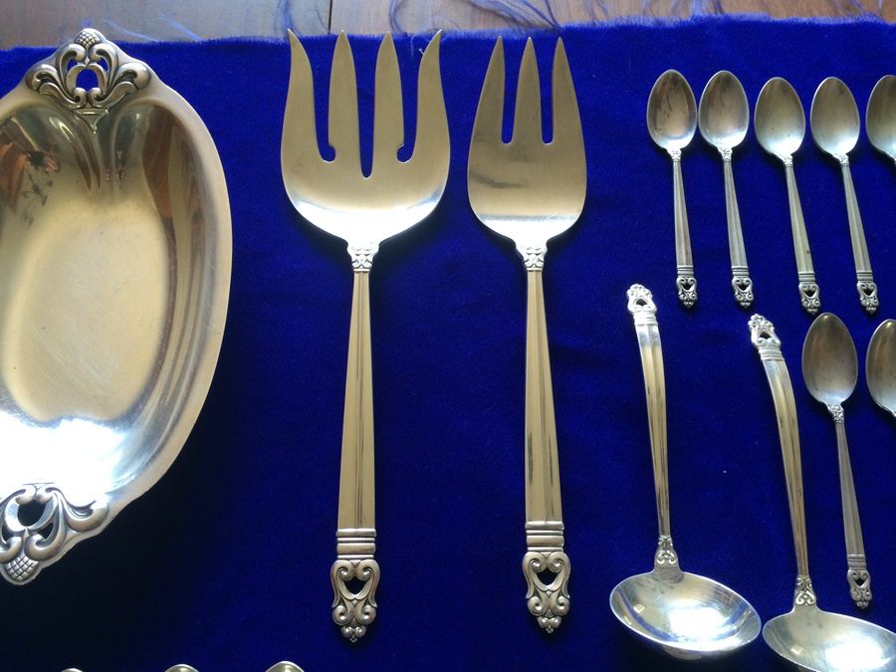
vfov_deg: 46.8
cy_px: 336
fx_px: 777
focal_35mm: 30
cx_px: 448
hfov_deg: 60.0
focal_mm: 4.12
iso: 100
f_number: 2.2
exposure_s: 1/30
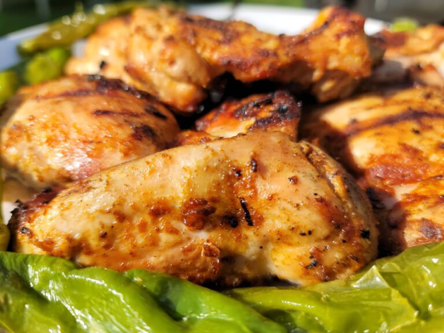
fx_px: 321
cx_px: 222
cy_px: 166
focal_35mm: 25
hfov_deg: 69.4
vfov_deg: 54.9
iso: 20
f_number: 1.8
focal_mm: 7
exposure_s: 1/748
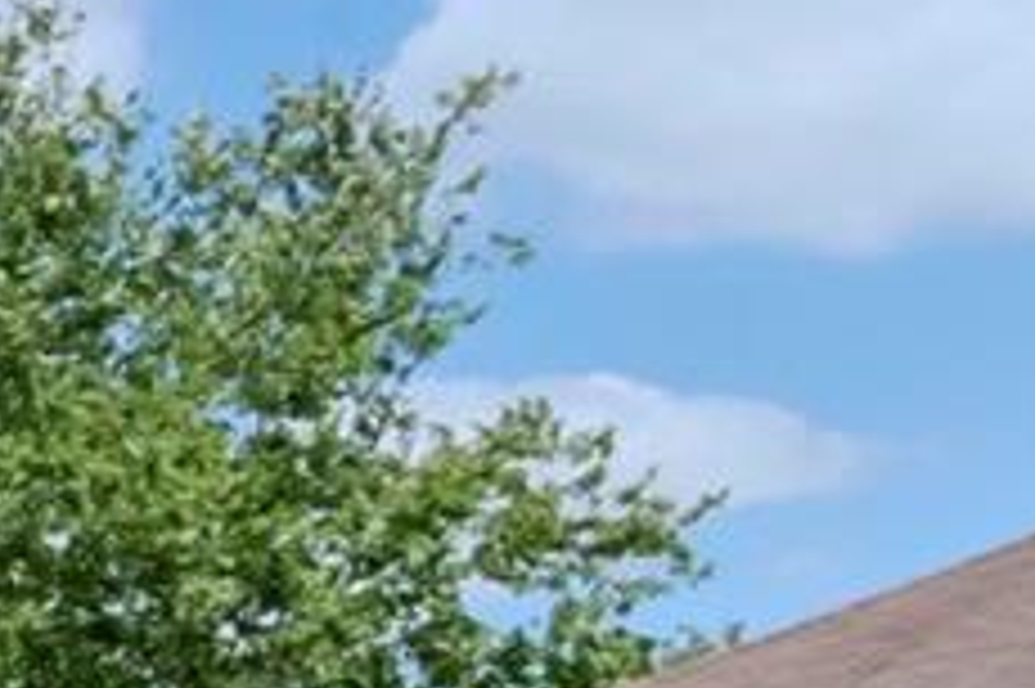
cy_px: 1389
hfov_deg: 9.6
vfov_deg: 9.4
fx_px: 3892
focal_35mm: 135
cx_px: -2470
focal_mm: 13
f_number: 20
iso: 800
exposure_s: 1/400
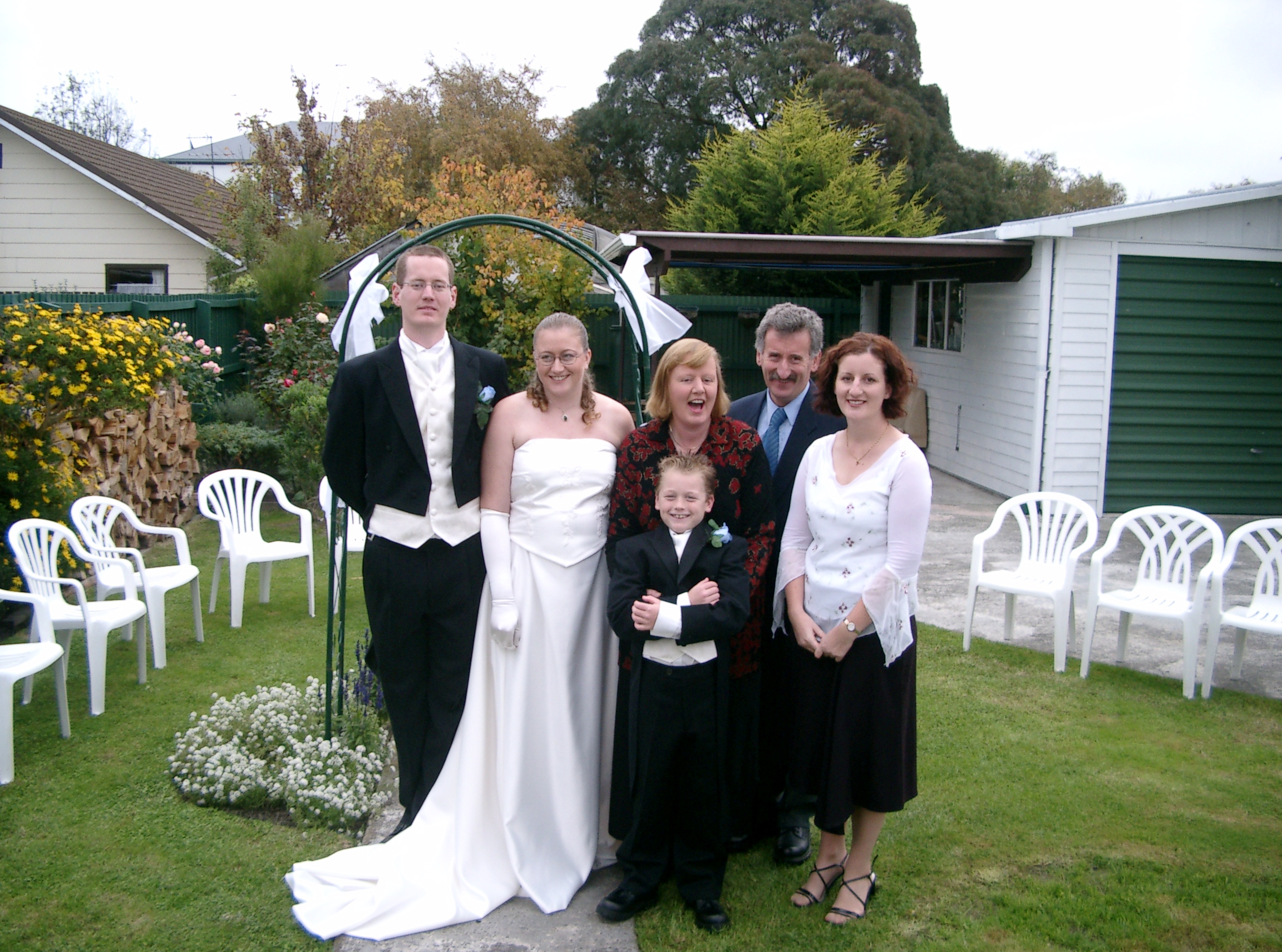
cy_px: 476
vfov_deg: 38.5
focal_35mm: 37
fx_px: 1366
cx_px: 641
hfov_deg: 50.3
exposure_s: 1/320
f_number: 2.6
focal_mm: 7.6
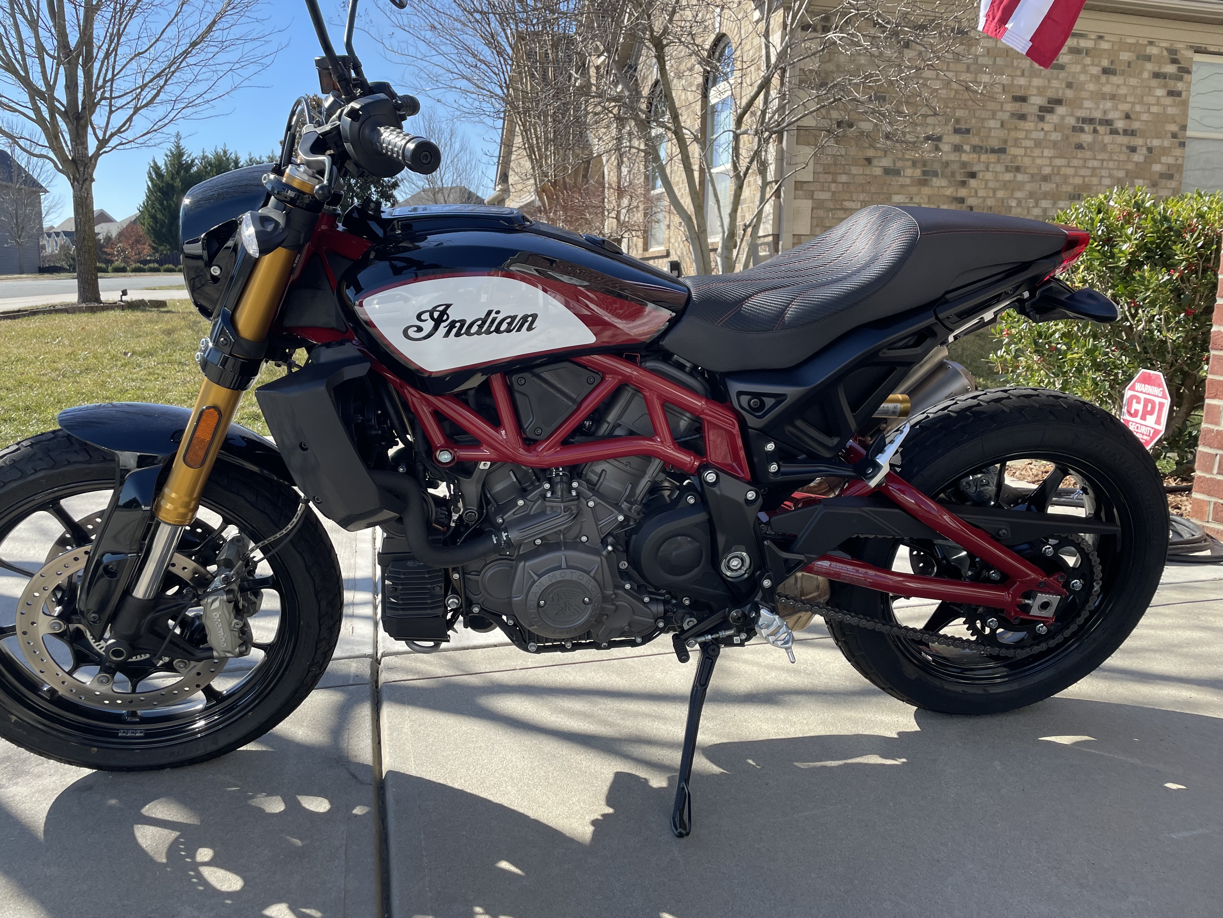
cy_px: 459
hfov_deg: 67.3
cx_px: 612
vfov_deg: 53.1
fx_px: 919
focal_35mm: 26
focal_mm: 4.2
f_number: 1.6
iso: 32
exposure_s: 1/1182
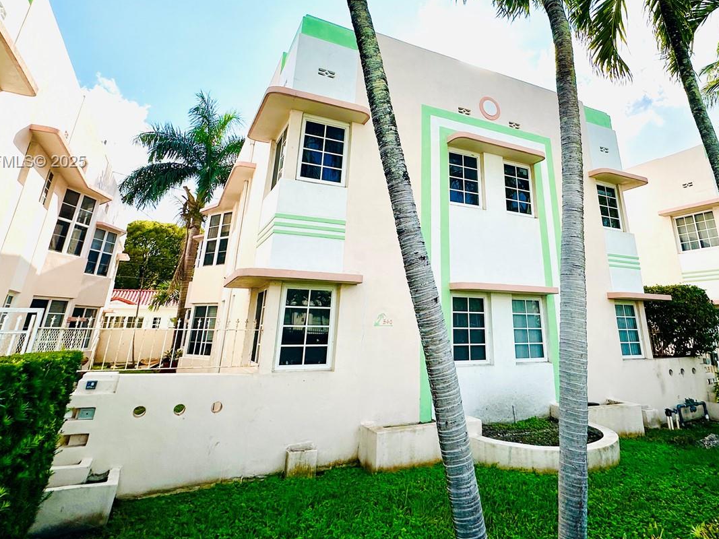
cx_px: 415
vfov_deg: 61.2
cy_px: 162
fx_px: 436
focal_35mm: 21
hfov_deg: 78.5
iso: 50
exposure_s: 1/3205
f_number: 2.2
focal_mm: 2.22
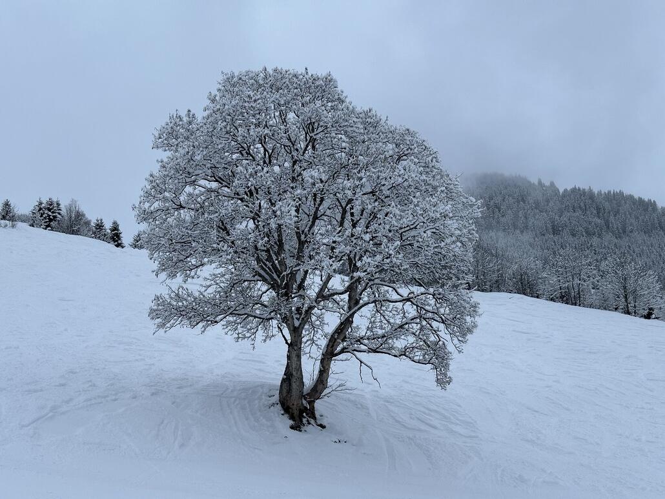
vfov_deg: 30.3
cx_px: 332
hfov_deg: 39.6
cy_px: 250
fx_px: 922
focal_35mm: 48
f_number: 1.78
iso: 64
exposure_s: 1/1695
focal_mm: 6.86
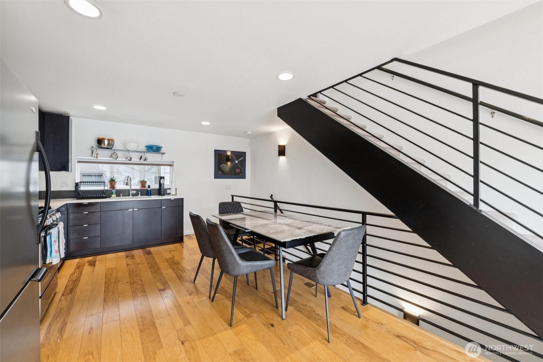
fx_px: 226
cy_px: 181
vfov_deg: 77.3
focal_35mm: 15
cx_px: 272
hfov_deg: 100.4
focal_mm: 10
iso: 250
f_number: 9
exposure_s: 1/3.33
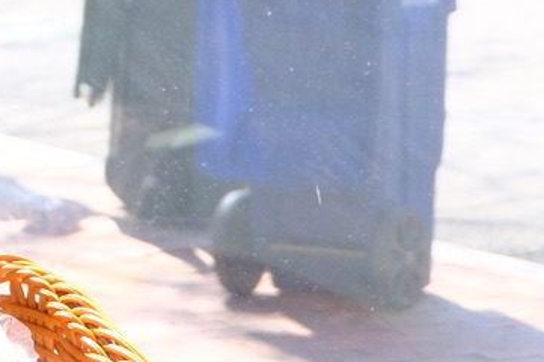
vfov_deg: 6.3
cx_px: 802
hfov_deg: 10.1
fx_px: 2989
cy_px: 1151
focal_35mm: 198
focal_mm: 20.9
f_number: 5.6
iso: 250
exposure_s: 1/120
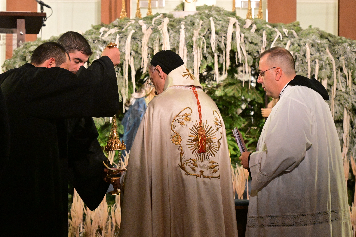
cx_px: 178
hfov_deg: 10.2
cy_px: 118
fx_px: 1997
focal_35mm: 202
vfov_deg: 6.8
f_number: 5.6
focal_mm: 135
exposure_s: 1/320
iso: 10000
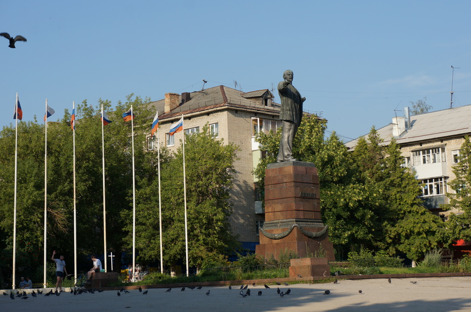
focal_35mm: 80
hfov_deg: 25.6
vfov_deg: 17.1
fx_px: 1039
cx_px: 236
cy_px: 156
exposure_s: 1/400
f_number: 7.1
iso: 100
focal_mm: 53
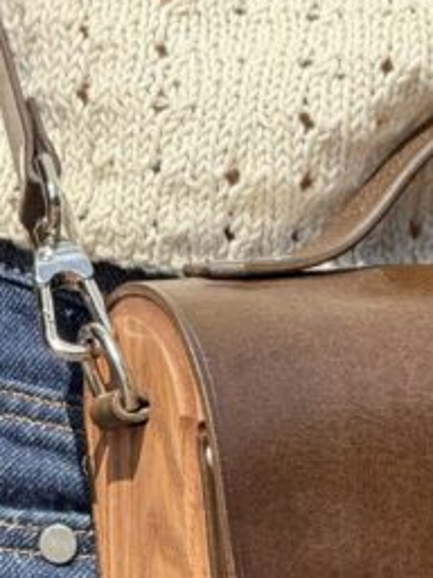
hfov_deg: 4.0
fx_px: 6254
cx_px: 480
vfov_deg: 5.3
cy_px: 655
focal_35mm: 375
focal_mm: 15.66
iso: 64
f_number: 2.8
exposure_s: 1/784
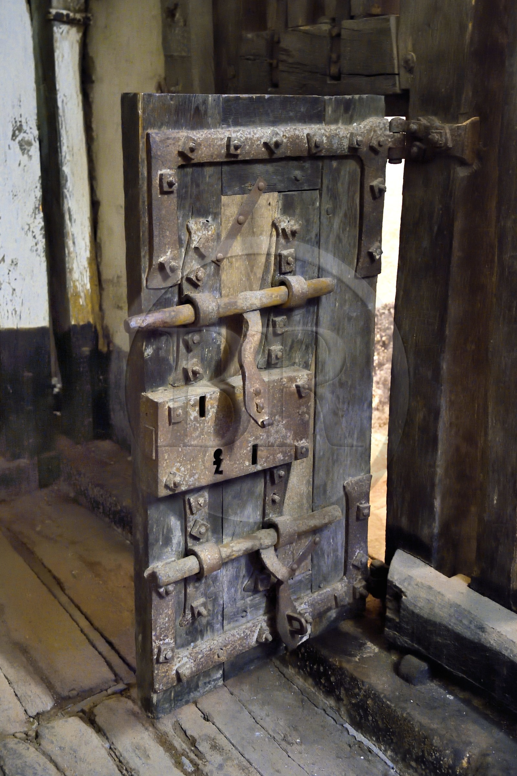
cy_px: 388
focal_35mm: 36
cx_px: 258
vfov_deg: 53.1
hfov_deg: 36.9
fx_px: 775
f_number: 4
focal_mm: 36
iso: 6400
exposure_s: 1/15
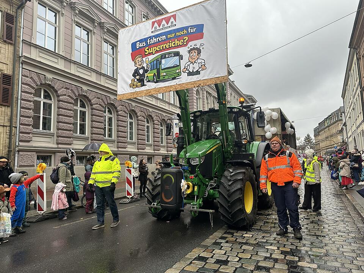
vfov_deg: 56.8
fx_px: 252
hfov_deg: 71.6
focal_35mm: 24
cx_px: 182
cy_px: 136
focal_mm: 6.86
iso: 80
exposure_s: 1/355
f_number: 1.78
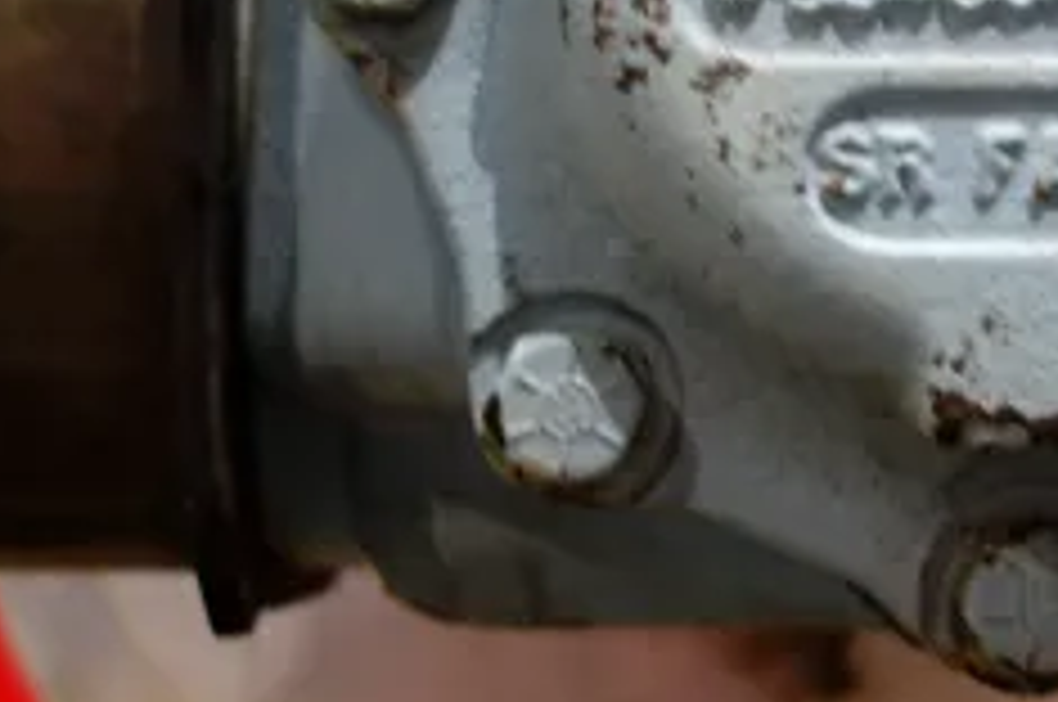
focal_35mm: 74
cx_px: 855
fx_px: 2172
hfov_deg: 26.8
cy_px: 16
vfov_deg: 18.0
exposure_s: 1/30
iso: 320
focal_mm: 10.4
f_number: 1.8
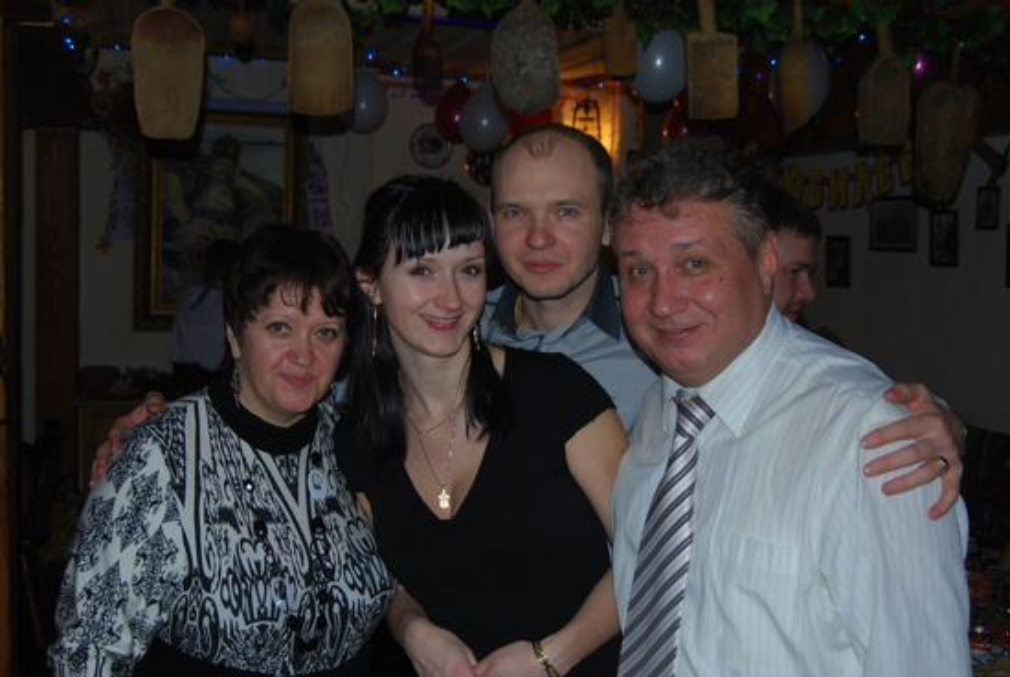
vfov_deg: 32.0
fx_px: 1181
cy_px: 338
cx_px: 505
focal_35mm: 42
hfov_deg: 46.3
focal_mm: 28
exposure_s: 1/60
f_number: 3.8
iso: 200
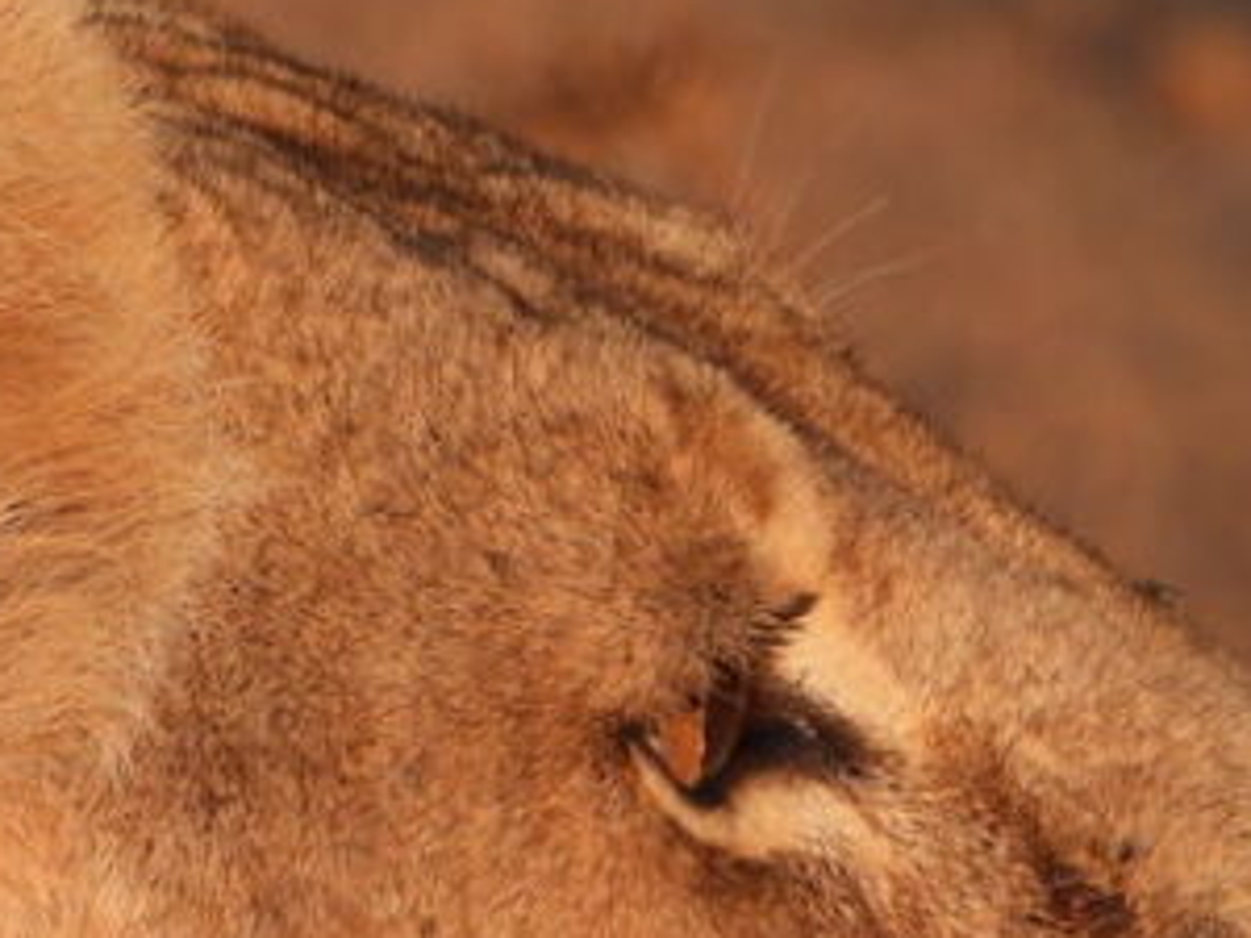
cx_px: 421
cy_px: 813
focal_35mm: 1363
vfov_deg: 1.1
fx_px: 49258
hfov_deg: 1.5
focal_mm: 95.8
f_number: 5
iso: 100
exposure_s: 1/250
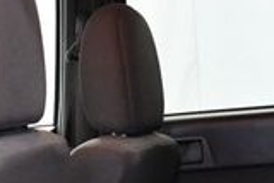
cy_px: 185
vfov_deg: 9.5
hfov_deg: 14.2
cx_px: 142
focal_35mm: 144
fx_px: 1097
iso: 3200
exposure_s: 1/80
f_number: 3.5
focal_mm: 18
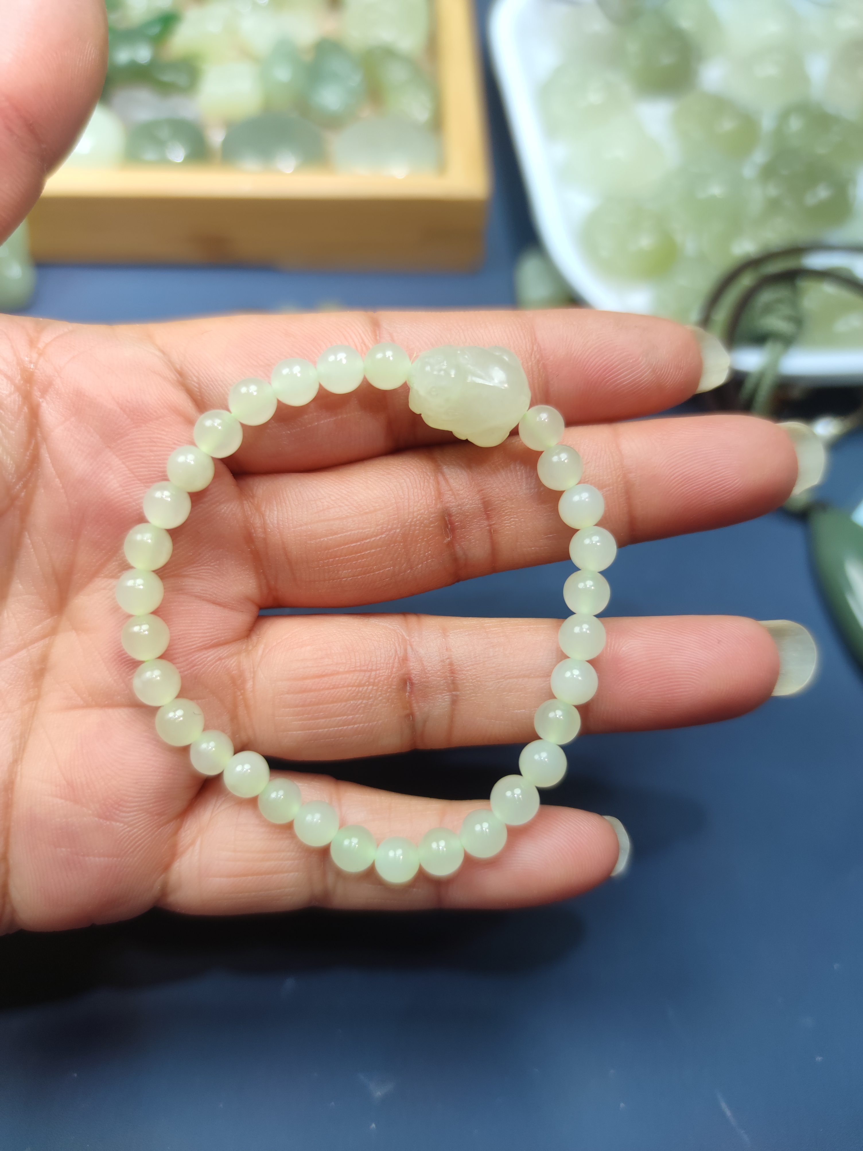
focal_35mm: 24
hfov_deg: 56.8
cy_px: 576
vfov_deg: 71.6
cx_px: 432
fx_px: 798
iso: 50
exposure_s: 1/232
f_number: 1.69
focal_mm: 6.72
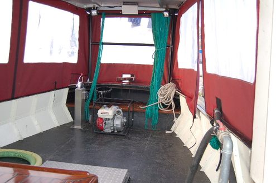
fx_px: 276
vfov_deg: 36.8
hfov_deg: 53.2
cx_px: 138
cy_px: 92
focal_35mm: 36
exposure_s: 1/125
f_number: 4
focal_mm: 24
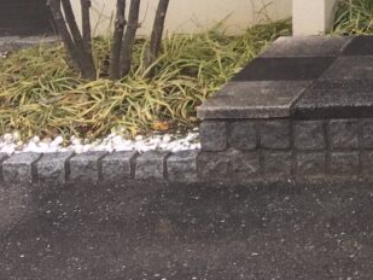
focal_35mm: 120
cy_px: -251
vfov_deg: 11.3
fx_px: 1294
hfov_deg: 14.0
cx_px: 729
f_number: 2.2
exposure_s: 1/183
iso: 25
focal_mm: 4.15
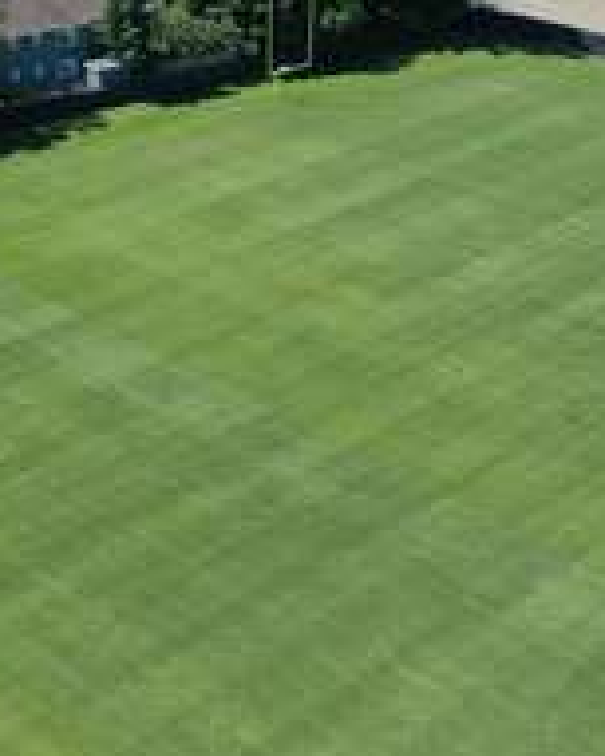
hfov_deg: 24.5
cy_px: 554
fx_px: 1387
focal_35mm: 62
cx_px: 214
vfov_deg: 30.0
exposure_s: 1/500
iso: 100
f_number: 5.6
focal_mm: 10.26
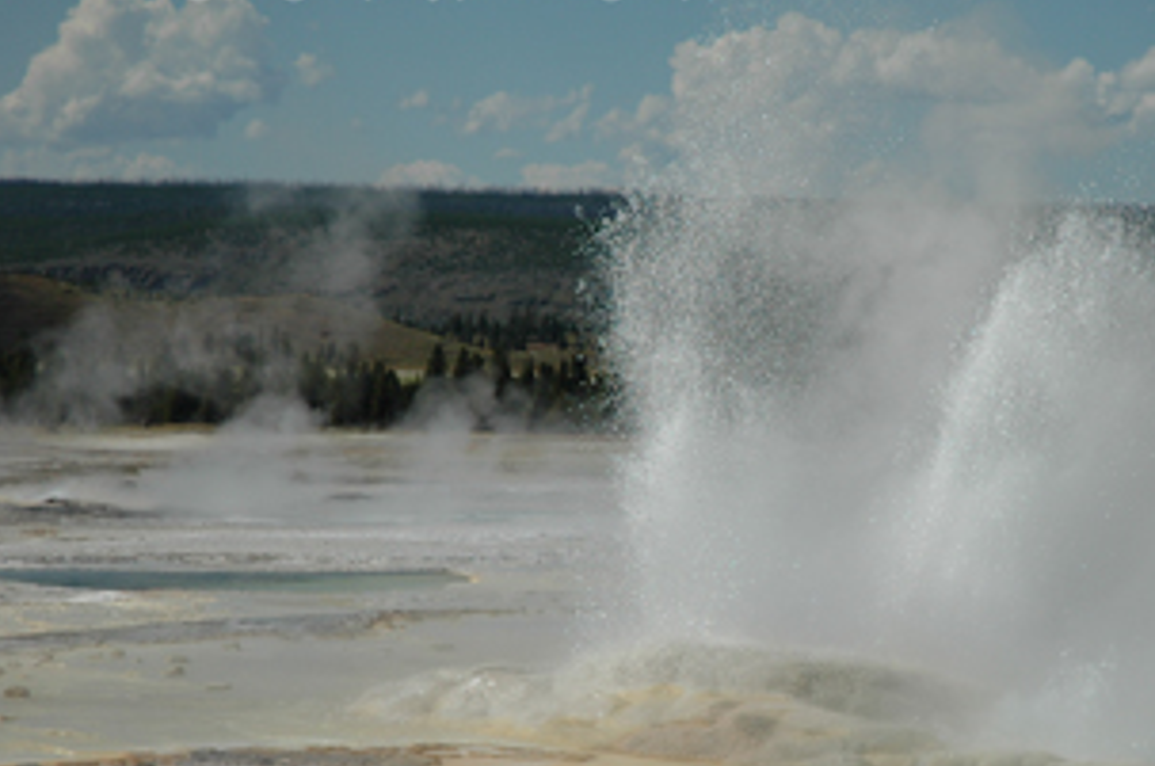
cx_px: 743
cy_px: 482
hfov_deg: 13.2
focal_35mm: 156
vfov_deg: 8.8
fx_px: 4997
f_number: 5
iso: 200
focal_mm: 70
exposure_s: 1/2000
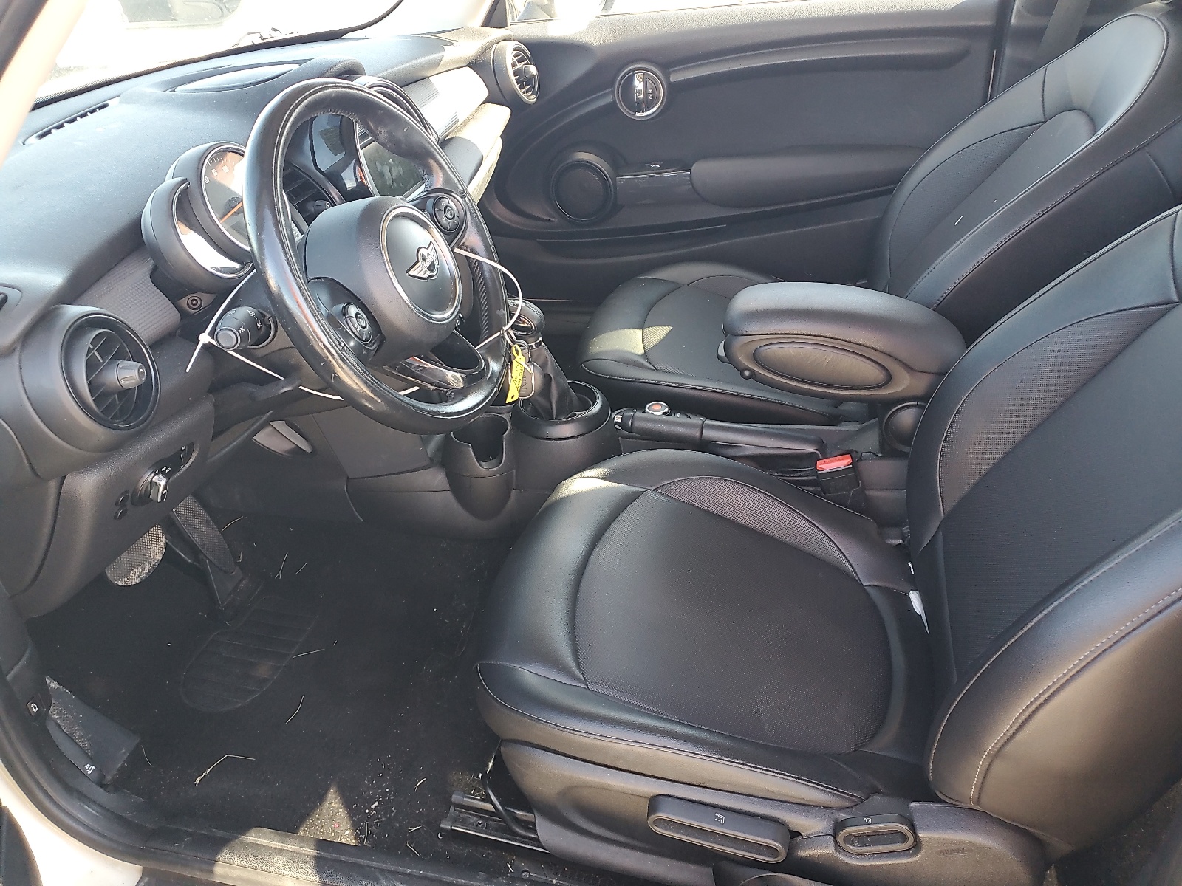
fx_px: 888
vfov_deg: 53.1
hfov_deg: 67.3
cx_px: 591
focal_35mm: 26
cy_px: 443
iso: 98
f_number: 1.5
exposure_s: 1/120
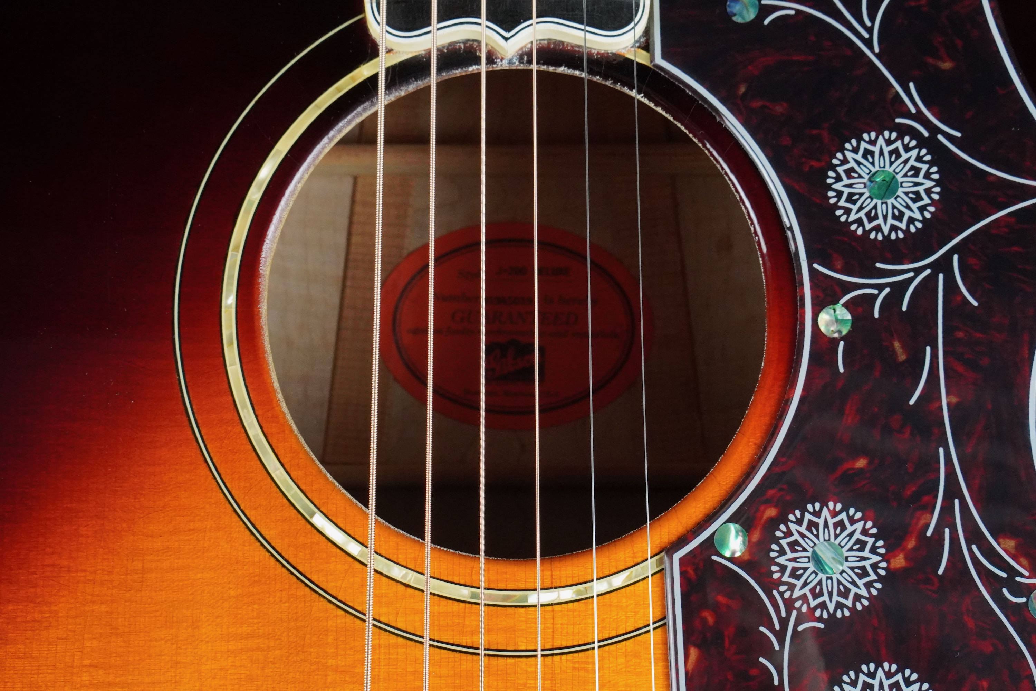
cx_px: 518
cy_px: 346
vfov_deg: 25.8
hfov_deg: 37.9
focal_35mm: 52
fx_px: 1511
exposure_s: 1/60
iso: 3200
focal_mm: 35
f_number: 11
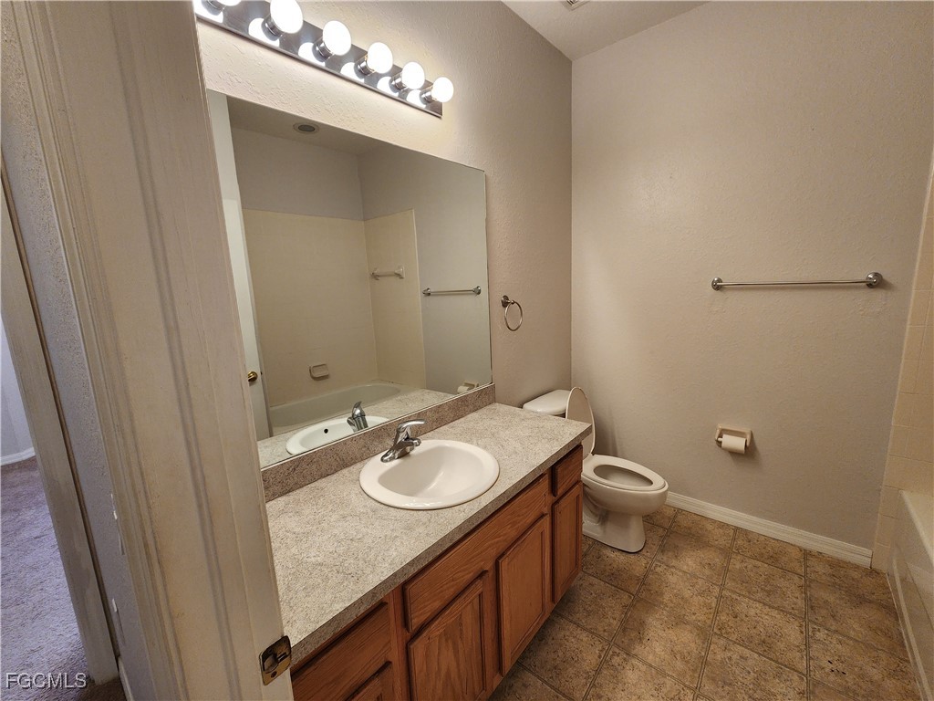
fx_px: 351
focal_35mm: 13
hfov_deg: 106.2
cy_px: 350
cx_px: 467
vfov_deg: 89.9
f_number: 2.2
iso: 125
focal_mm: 2.2
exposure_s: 1/60
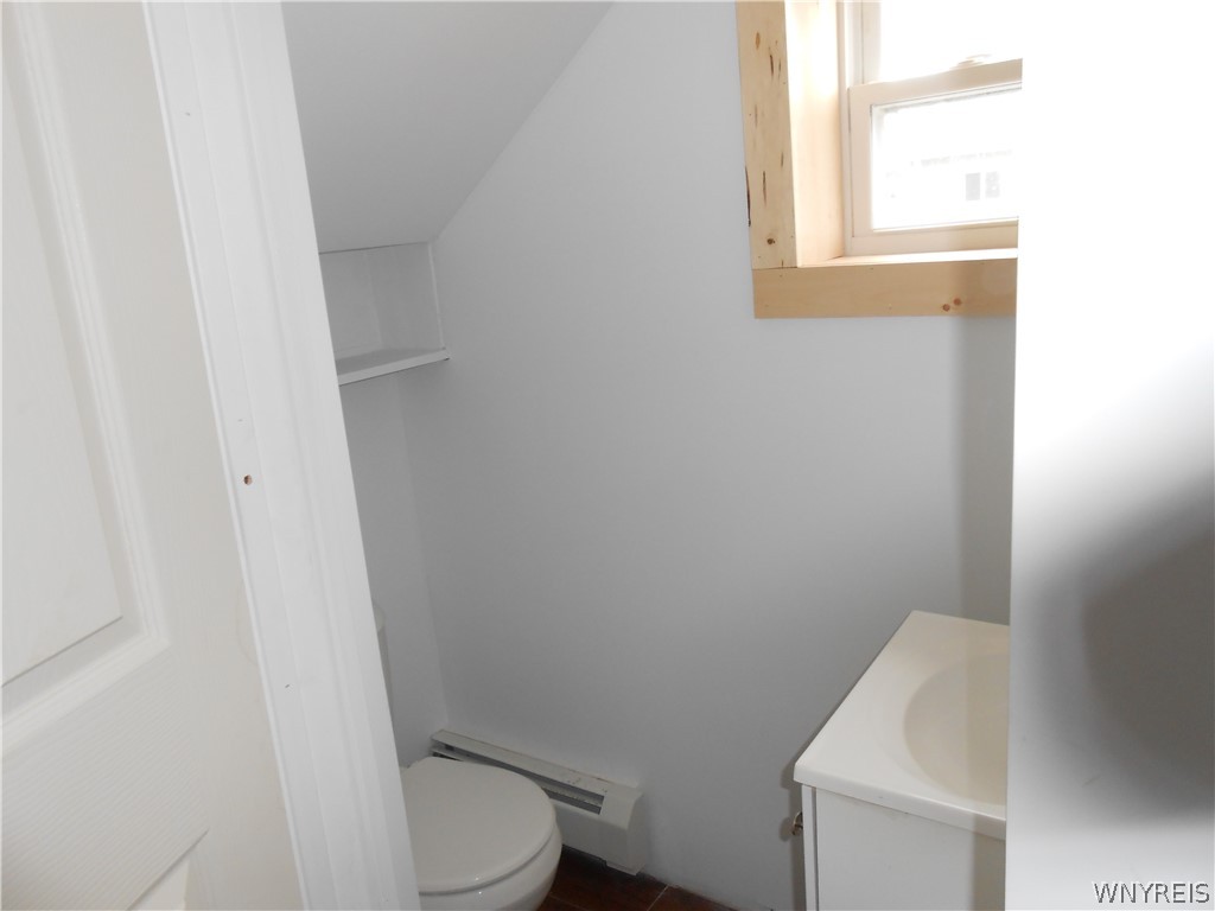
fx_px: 913
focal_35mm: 26
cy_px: 456
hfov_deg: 67.3
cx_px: 608
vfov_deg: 53.1
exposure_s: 1/25
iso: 200
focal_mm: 4.6
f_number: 3.5
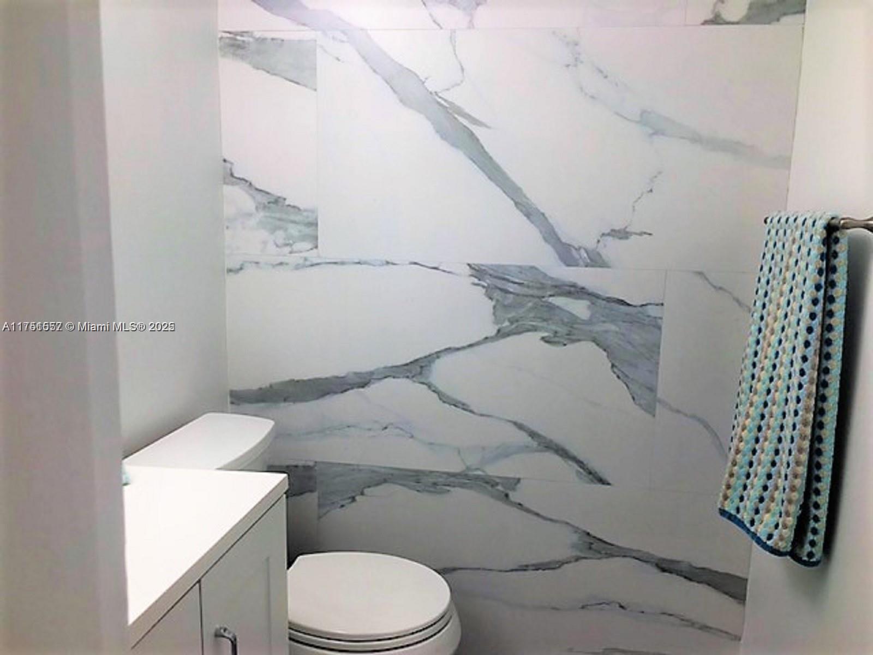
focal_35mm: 29
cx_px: 436
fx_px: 731
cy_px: 328
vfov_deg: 48.2
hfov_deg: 61.7
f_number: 2.2
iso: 32
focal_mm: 4.15
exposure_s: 1/60
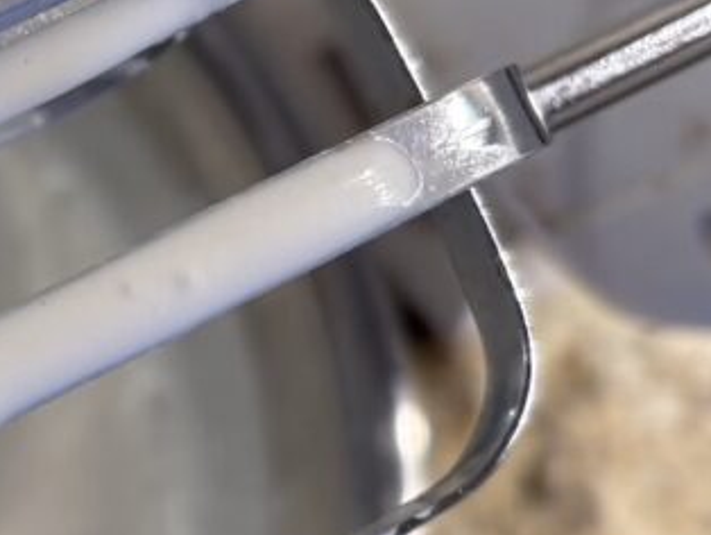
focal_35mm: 129
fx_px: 2652
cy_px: 363
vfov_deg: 11.5
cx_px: -163
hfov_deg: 14.7
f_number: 1.6
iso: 100
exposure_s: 1/60
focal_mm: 5.96
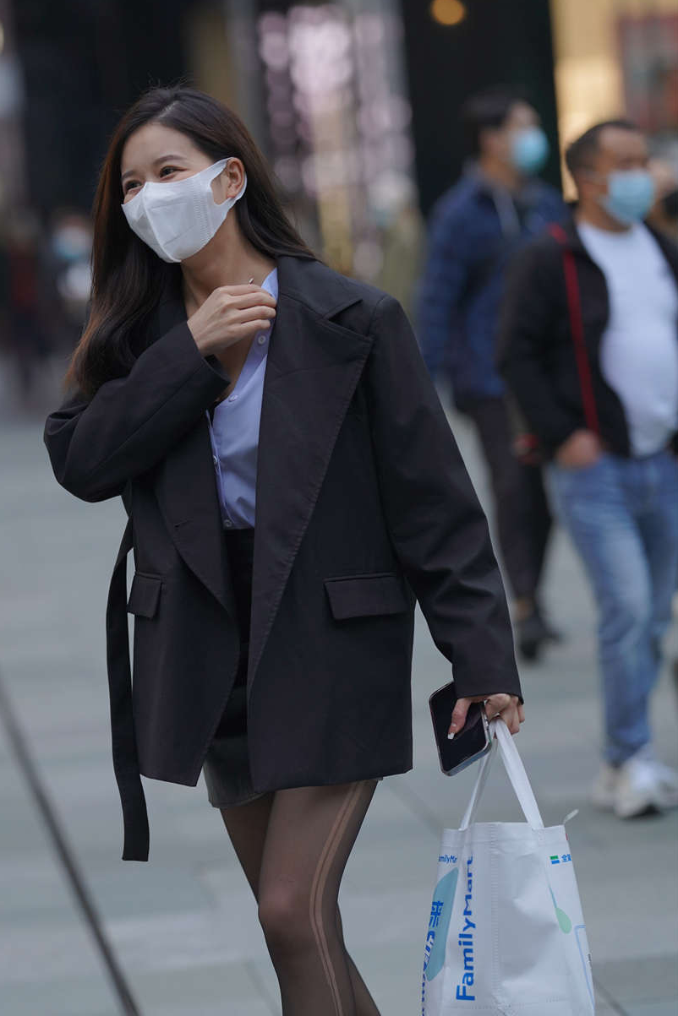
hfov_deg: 6.8
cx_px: 173
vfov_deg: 10.2
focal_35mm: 202
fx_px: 5706
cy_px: 614
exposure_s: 1/400
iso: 640
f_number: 2.5
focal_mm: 135
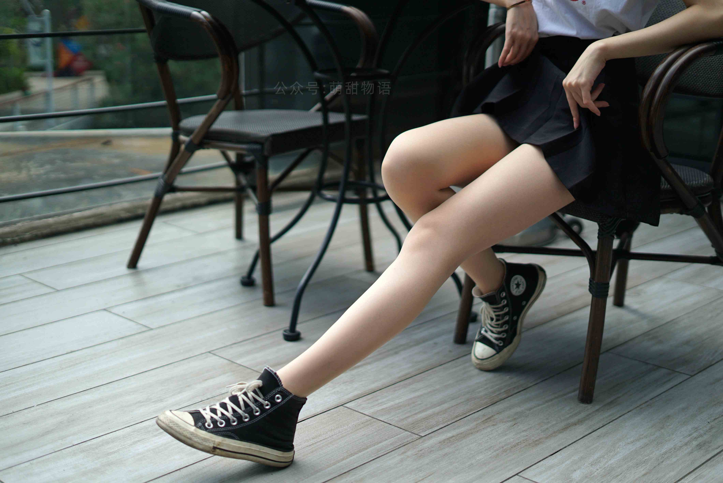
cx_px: 362
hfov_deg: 39.6
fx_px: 1005
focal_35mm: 50
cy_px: 242
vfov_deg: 27.0
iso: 200
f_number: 1.8
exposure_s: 1/5000
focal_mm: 50
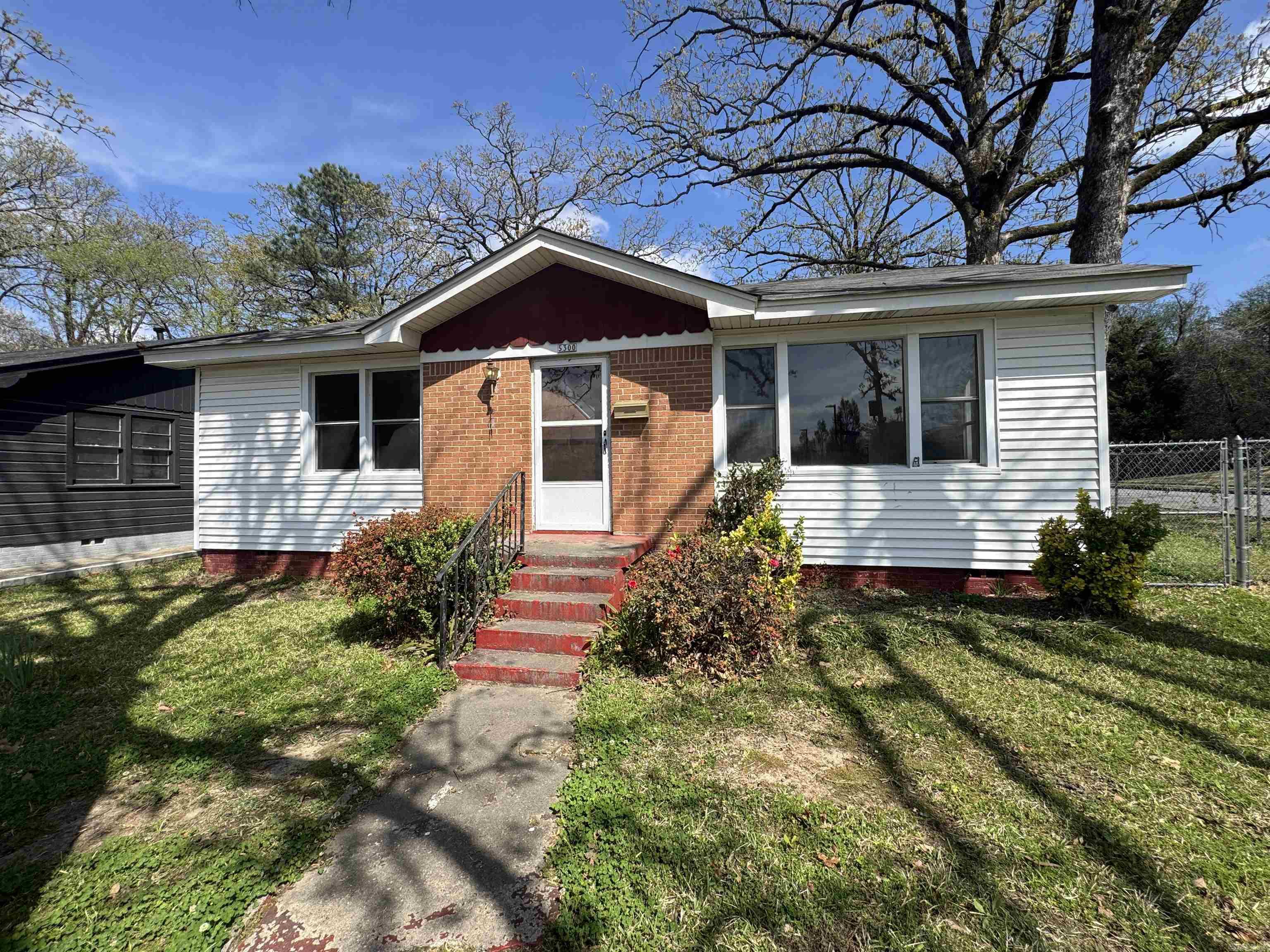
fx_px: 514
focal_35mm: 14
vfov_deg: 85.7
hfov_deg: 102.1
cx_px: 635
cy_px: 476
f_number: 2.2
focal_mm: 2.22
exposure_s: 1/1506
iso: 40
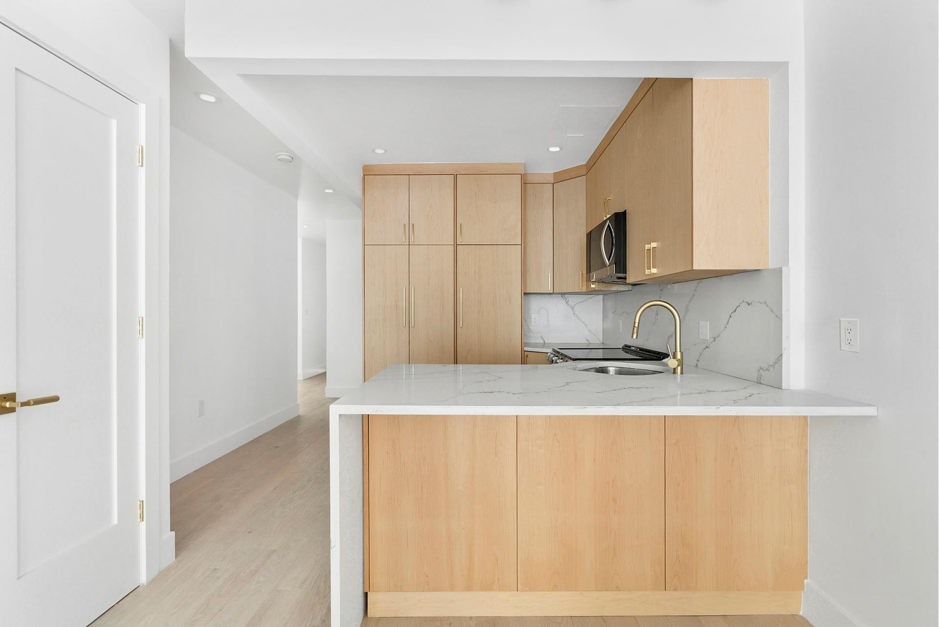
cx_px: 470
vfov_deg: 73.8
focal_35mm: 16
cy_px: 314
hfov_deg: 96.7
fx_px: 418
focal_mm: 16
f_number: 10
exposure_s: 1/1.67
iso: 800
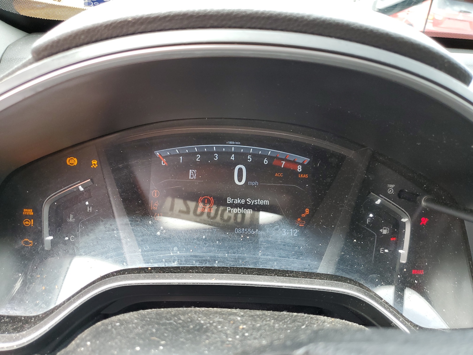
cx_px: 236
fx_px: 355
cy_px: 178
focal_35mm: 26
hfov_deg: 67.3
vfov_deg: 53.1
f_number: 1.5
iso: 67
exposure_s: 1/120
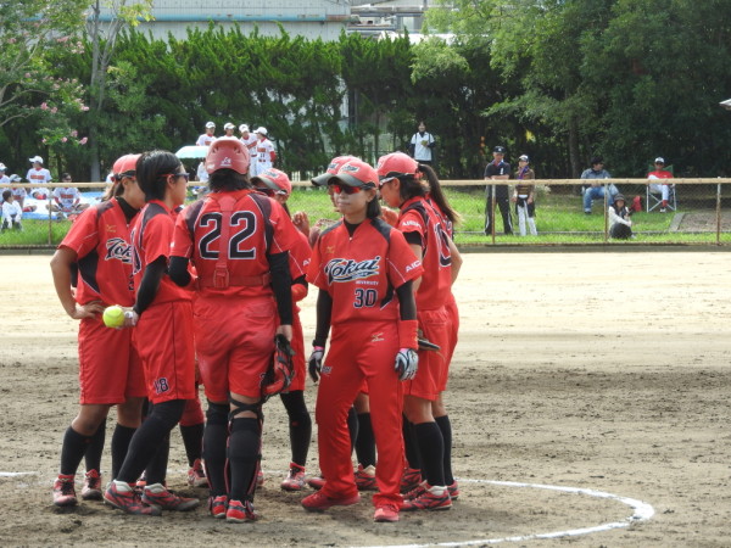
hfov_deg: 9.9
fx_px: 4223
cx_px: 366
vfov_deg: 7.4
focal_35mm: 200
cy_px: 274
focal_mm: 35.8
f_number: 5.3
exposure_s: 1/125
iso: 100
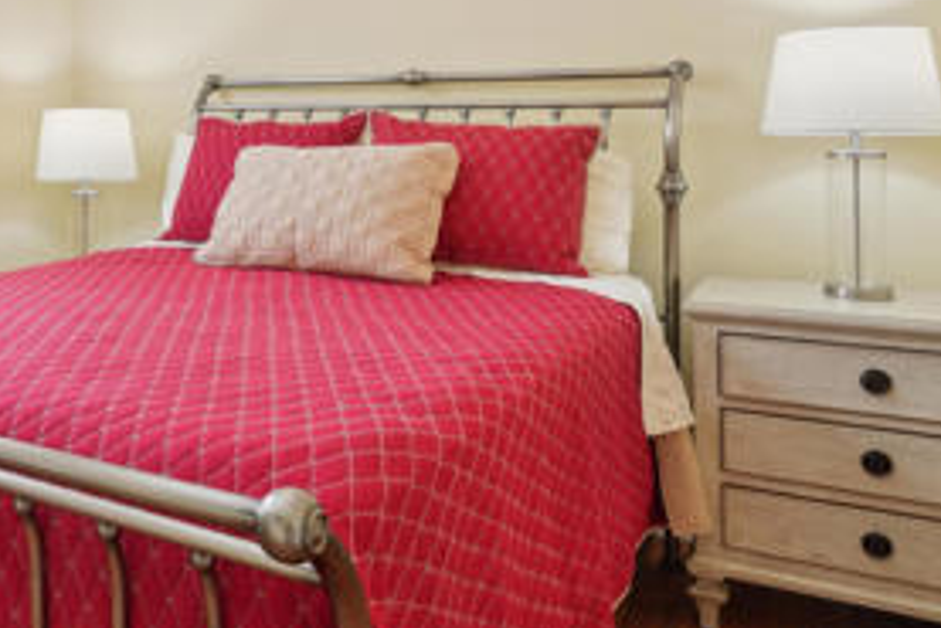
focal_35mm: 37
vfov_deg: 34.9
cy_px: 127
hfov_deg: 48.1
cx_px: 153
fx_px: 968
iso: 320
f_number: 8
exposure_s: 1/30
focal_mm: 16
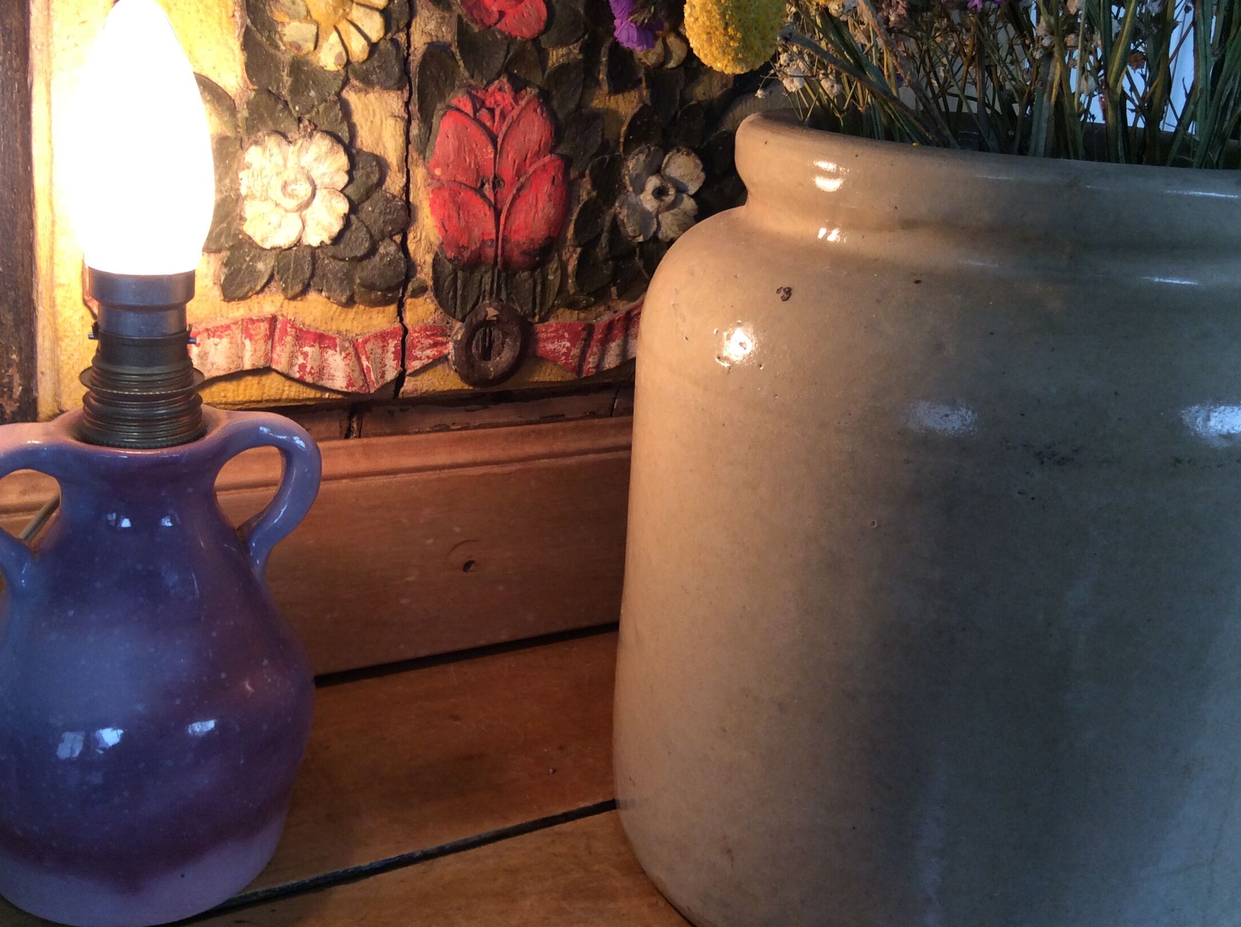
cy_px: 394
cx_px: 597
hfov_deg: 49.0
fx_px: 1360
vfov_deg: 37.5
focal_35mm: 38
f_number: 2.4
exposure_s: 1/50
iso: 40
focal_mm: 3.3
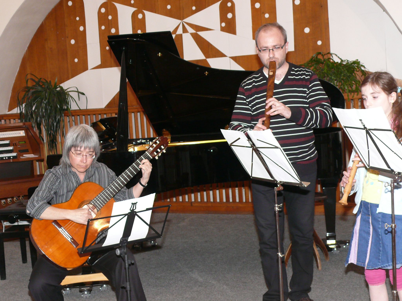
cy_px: 150
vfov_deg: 26.6
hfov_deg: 34.9
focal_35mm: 55
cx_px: 201
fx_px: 639
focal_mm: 9.6
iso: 200
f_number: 3.2
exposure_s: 1/50
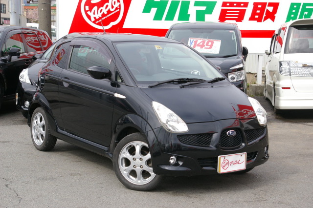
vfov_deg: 21.1
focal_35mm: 64
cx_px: 156
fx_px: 560
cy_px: 104
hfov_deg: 31.2
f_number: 8
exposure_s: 1/180
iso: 200
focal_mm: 43
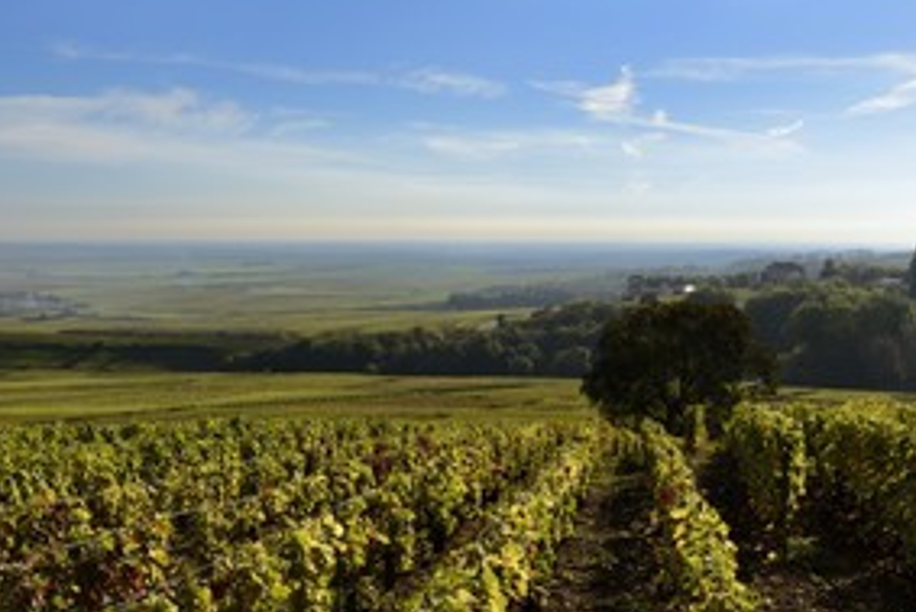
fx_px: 1095
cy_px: 408
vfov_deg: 31.0
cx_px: 291
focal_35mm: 43
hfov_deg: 44.6
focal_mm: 29
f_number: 18
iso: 200
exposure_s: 1/200
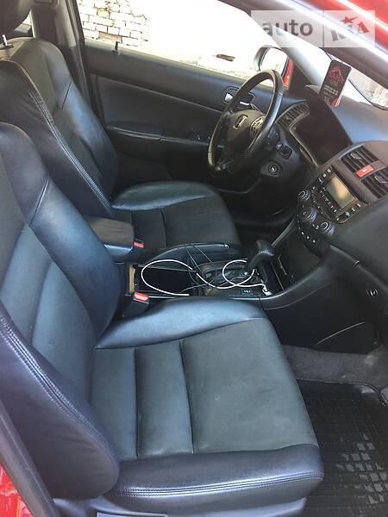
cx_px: 194
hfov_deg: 48.2
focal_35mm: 29
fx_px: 433
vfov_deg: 61.7
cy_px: 258
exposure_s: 1/17
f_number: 2.2
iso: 64
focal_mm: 4.2
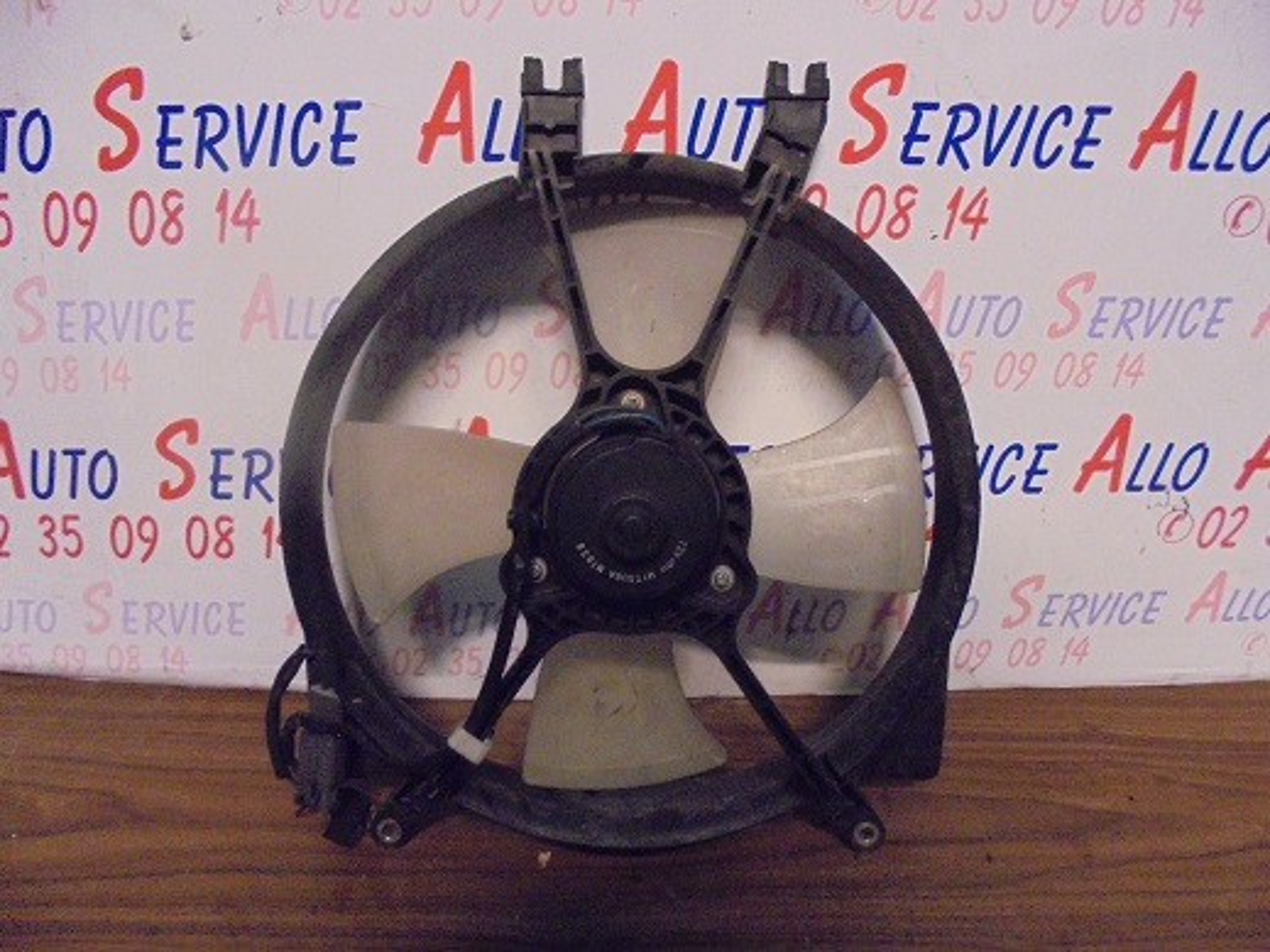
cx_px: 635
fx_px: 954
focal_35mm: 26
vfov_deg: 53.0
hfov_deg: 67.3
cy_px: 476
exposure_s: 1/13
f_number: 3.5
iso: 800
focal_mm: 4.6
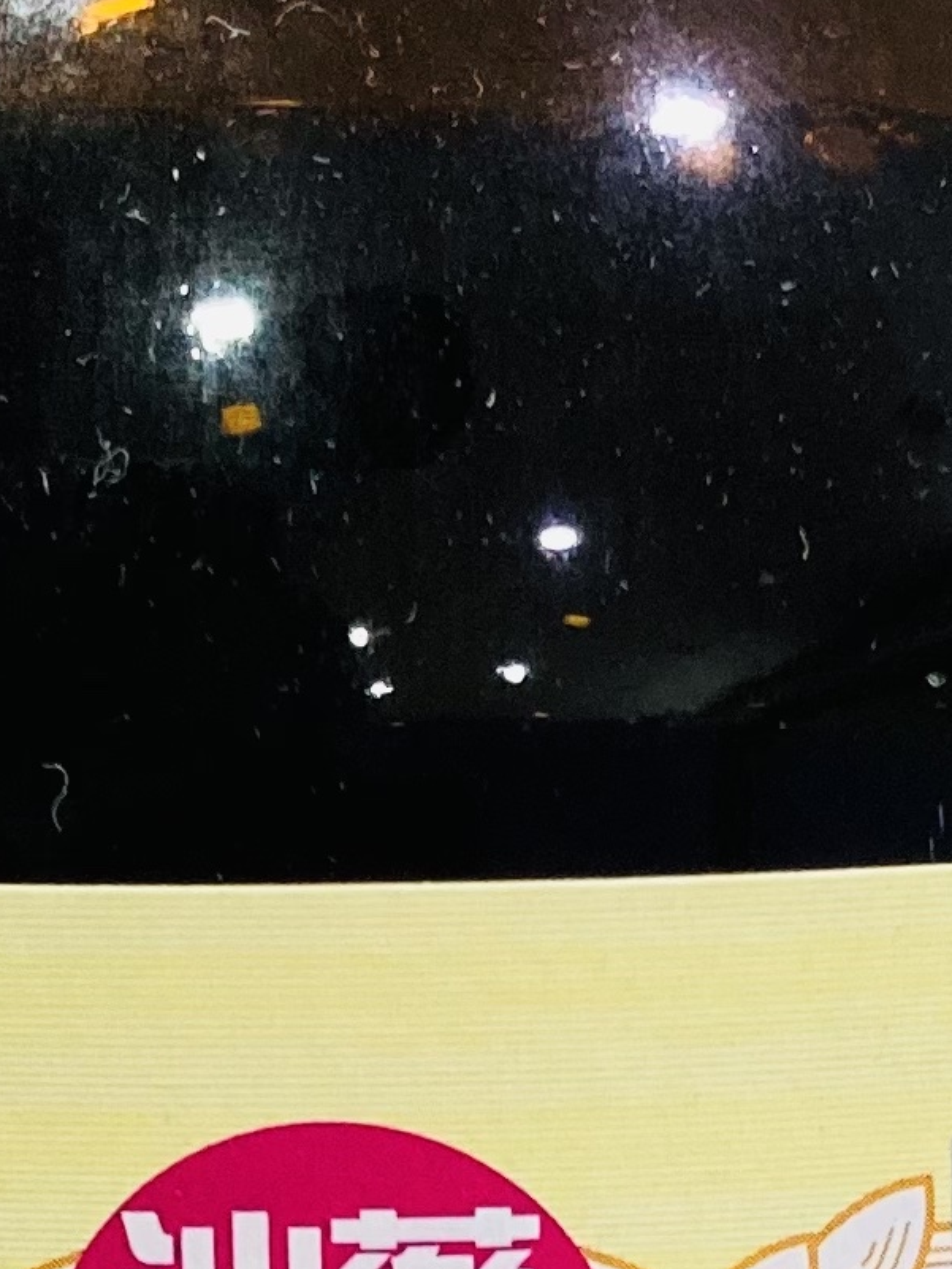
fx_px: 5096
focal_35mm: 139
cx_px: 468
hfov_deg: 10.7
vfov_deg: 13.8
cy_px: 1540
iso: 160
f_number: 1.8
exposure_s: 1/60
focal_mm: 3.99
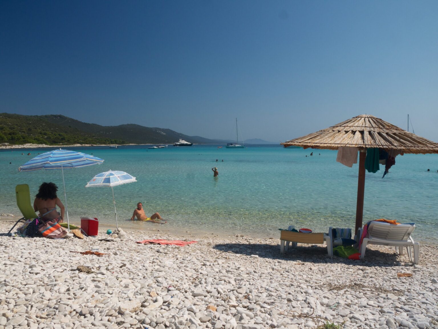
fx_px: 354
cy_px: 164
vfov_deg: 49.7
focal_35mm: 28
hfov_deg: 63.4
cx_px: 219
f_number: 16
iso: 100
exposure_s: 1/50
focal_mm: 14
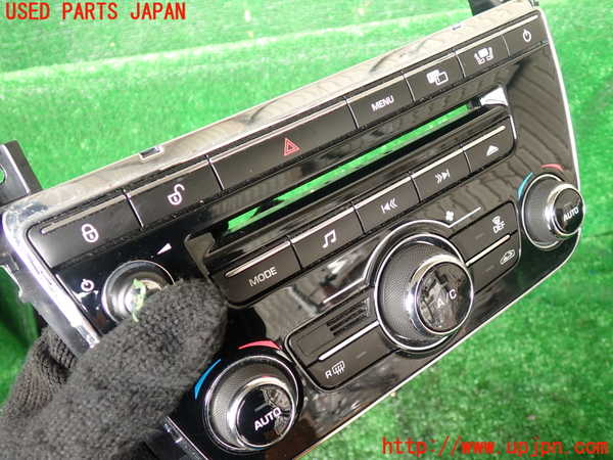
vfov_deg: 46.8
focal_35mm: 30
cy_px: 230
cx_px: 306
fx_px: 531
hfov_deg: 60.0
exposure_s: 1/40
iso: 200
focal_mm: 5.4
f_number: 2.3
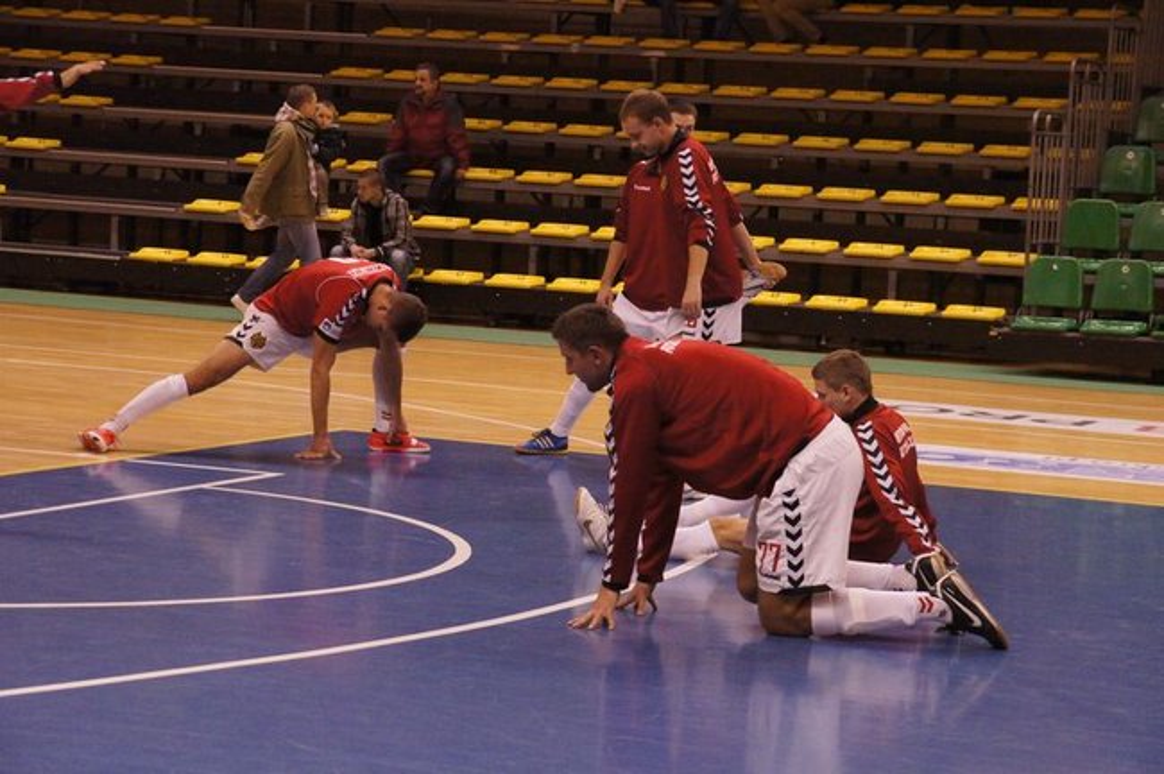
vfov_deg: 13.0
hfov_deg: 19.5
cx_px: 582
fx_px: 3392
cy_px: 387
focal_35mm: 105
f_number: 6.3
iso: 6400
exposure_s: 1/400
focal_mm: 70
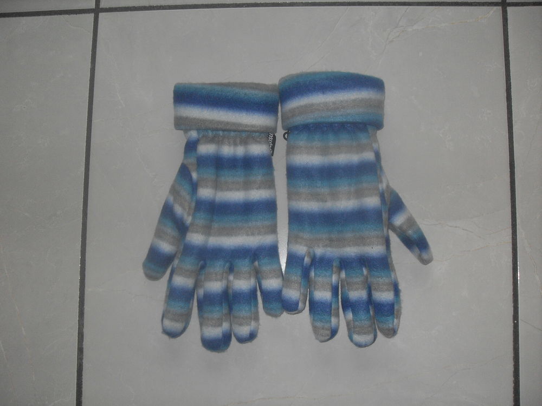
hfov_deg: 50.1
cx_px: 271
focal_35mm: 37
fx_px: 579
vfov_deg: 38.7
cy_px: 203
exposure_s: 1/45
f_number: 2.8
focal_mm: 6.3
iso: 100
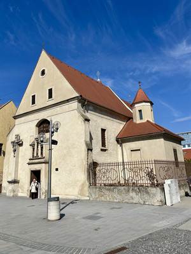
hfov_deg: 56.8
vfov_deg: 71.6
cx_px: 96
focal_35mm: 24
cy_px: 127
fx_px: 177
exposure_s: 1/9709
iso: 80
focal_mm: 6.86
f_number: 1.78
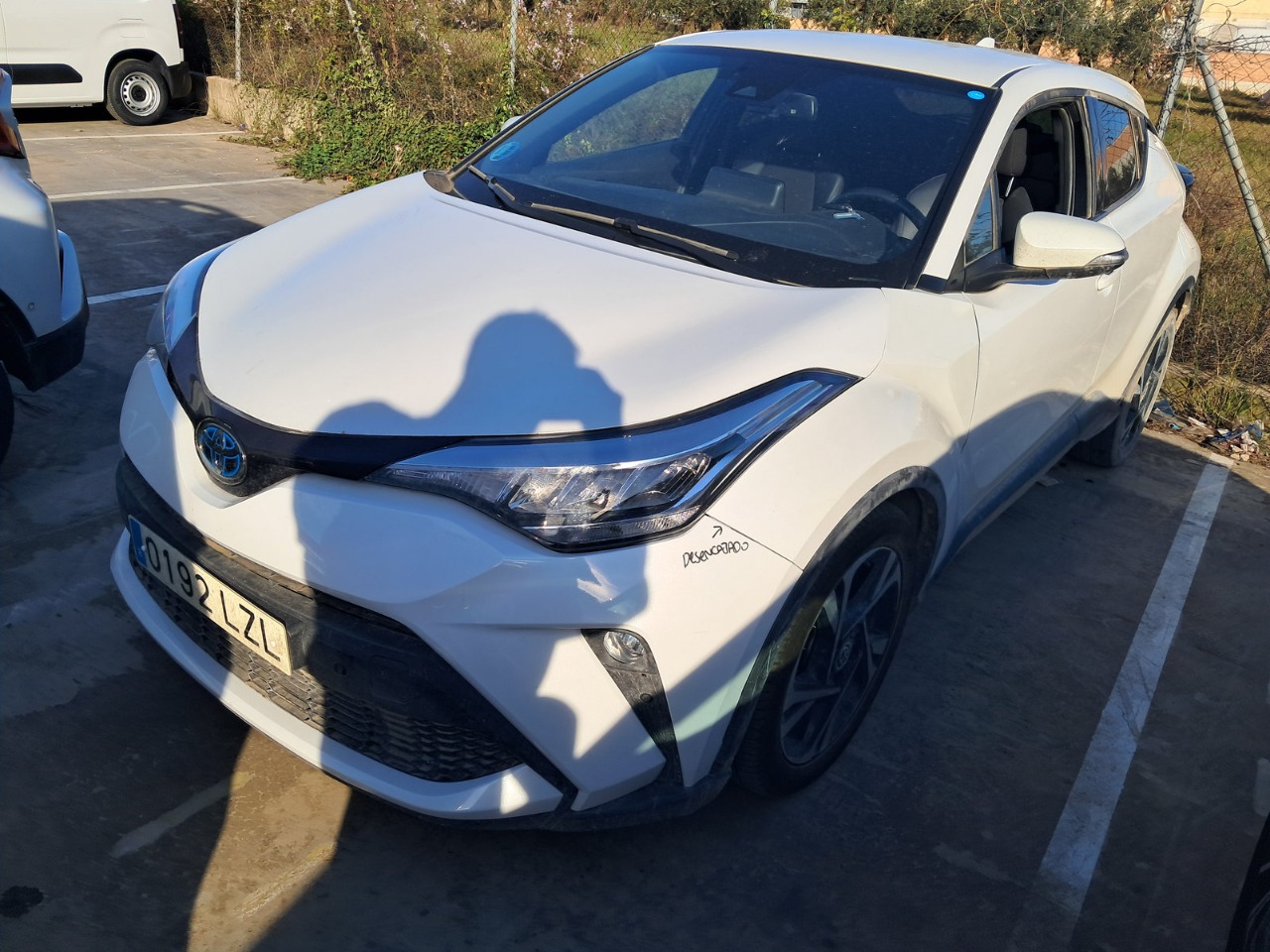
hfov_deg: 65.3
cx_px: 635
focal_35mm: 27
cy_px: 476
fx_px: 991
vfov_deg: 51.4
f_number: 1.8
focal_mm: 4
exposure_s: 1/673
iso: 50
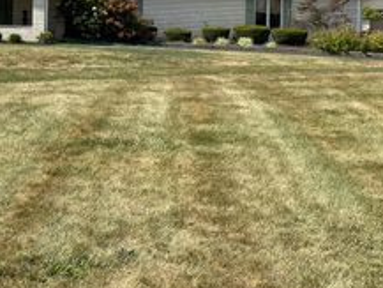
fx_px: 664
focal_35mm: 60
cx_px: 71
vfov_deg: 23.6
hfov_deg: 31.3
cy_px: 17
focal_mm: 4.25
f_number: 1.8
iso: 32
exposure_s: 1/2817
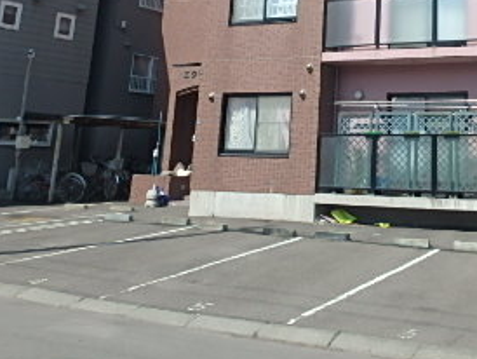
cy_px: -37
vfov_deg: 27.2
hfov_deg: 36.8
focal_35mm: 49
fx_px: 676
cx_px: 413
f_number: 6
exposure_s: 1/400
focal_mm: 3.7
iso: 125
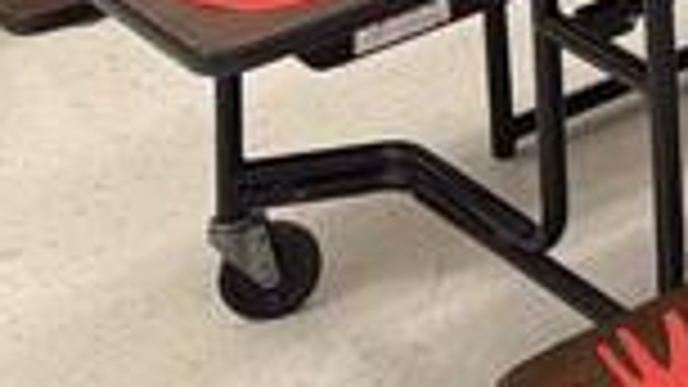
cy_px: -846
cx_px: 1389
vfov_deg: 7.1
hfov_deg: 12.7
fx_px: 2699
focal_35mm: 148
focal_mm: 5.96
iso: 125
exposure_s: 1/106
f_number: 1.6
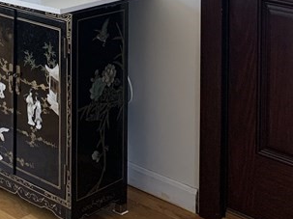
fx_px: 745
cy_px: -101
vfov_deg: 15.6
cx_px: 61
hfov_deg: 22.0
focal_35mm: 88
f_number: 1.8
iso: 100
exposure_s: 1/121
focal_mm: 4.25
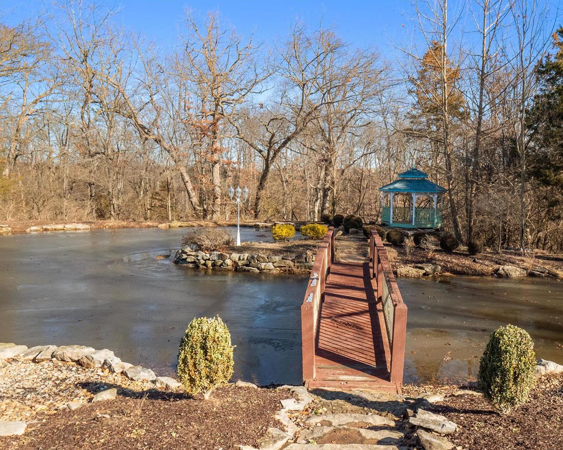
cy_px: 229
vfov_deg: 51.5
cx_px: 349
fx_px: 466
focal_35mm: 28
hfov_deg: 61.4
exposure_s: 1/500
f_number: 8
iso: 400
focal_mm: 12
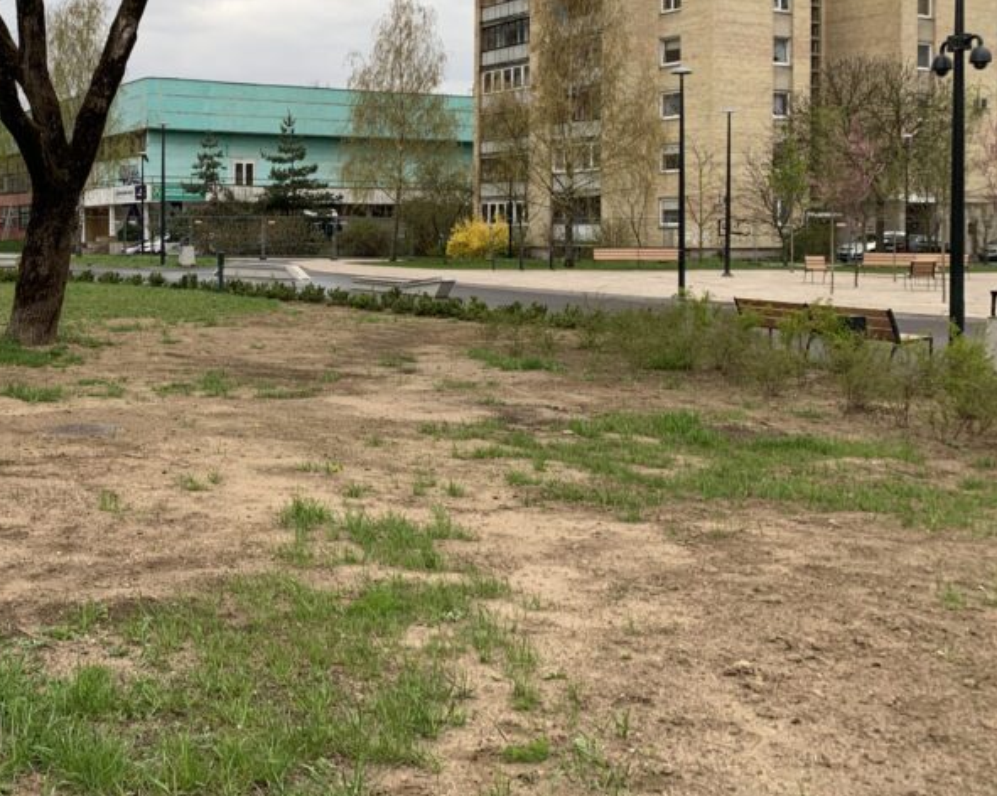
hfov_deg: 40.5
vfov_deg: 33.7
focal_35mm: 44
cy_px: 241
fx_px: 1297
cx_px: 216
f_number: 1.8
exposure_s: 1/246
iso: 25
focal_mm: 4.25
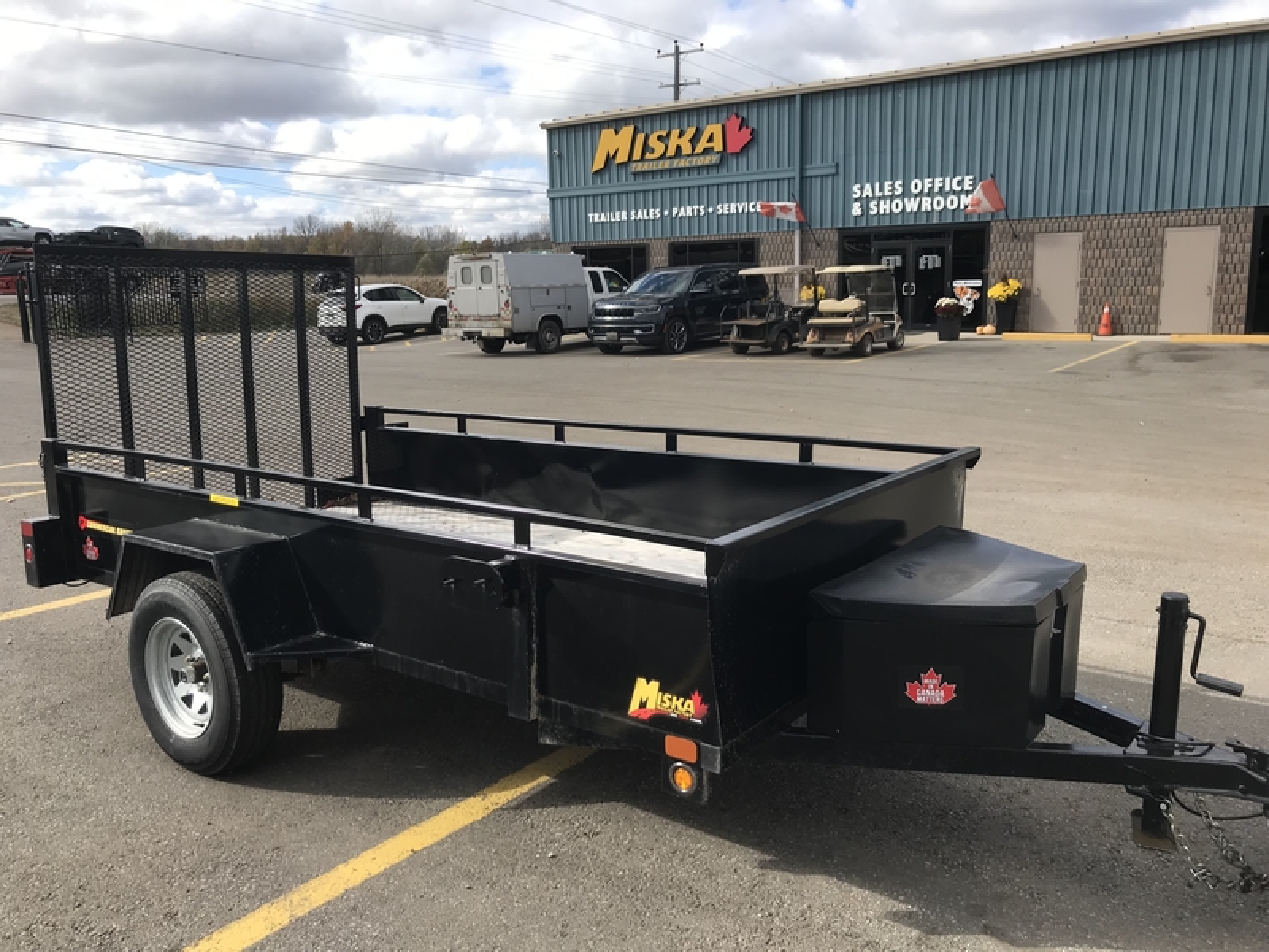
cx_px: 634
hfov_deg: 63.4
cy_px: 476
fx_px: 1026
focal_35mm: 28
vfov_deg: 49.7
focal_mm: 3.99
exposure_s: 1/1259
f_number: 1.8
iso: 20
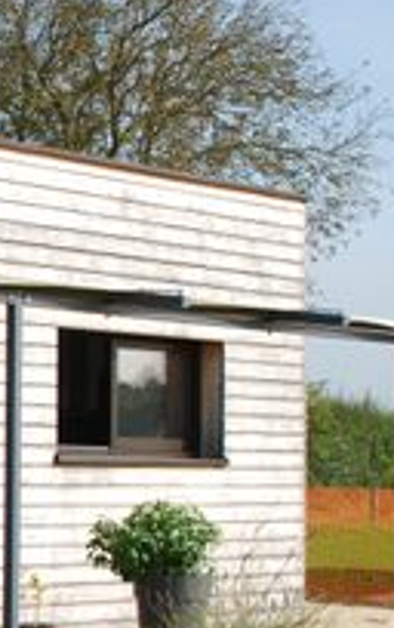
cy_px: 437
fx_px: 1850
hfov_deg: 11.0
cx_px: -397
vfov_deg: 19.2
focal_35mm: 108
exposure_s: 1/200
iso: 100
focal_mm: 24
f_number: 6.3
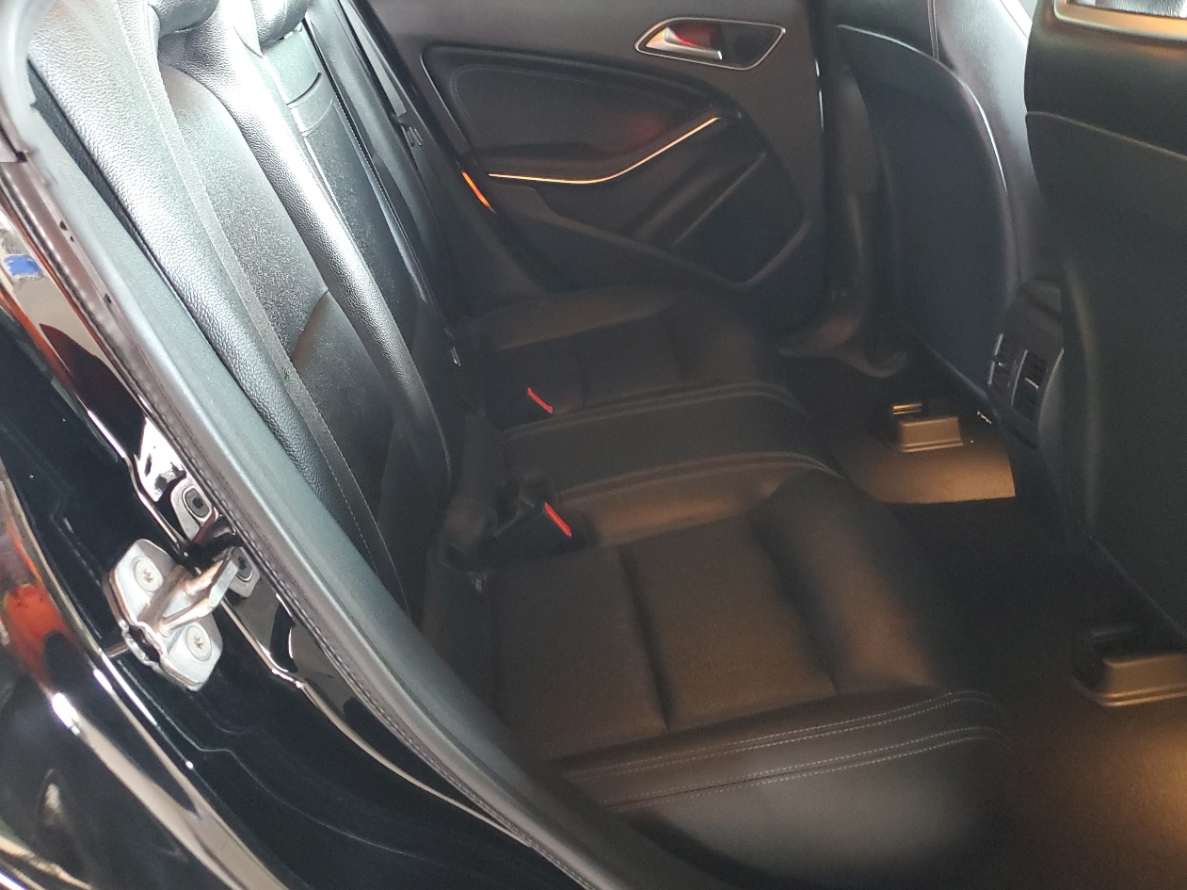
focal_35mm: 33
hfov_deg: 55.3
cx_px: 642
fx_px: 1131
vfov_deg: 42.7
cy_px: 357
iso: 322
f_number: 1.5
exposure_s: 1/17
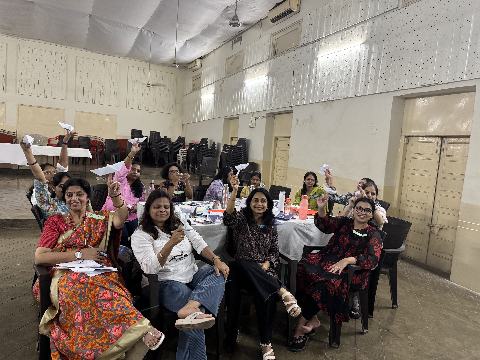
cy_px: 180
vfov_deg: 56.8
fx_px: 333
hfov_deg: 71.6
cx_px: 240
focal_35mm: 24
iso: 640
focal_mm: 6.76
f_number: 1.78
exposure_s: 1/33
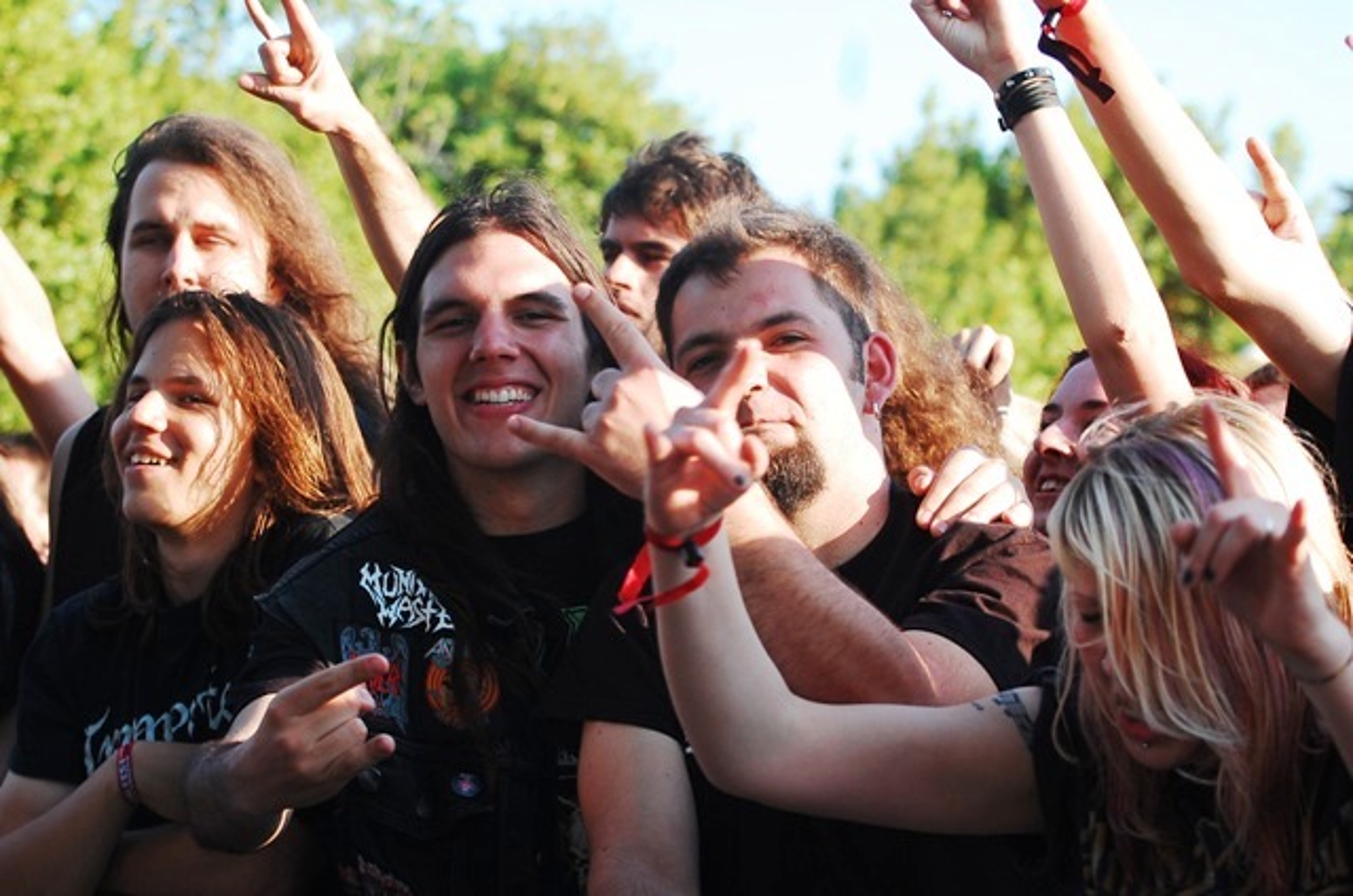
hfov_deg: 19.5
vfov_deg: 13.0
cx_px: 676
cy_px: 448
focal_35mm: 105
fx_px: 3938
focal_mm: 70
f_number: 4.5
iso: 400
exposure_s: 1/500
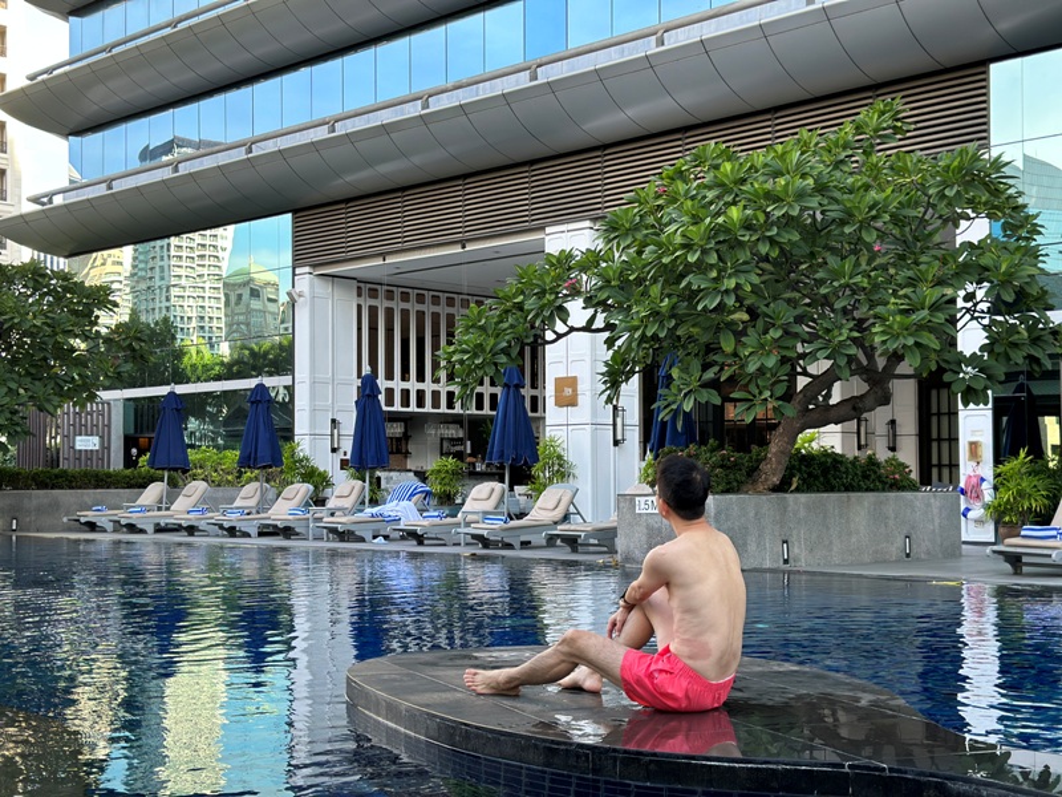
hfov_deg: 39.7
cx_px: 531
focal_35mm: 48
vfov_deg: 30.3
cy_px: 398
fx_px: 1473
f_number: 1.78
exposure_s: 1/402
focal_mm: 6.86
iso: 80
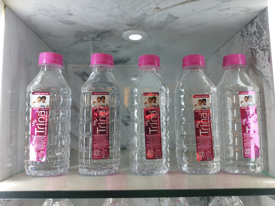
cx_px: 138
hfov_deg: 73.9
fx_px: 183
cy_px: 103
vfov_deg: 58.9
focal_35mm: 23
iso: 58
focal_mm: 3.99
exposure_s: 1/181
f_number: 1.7
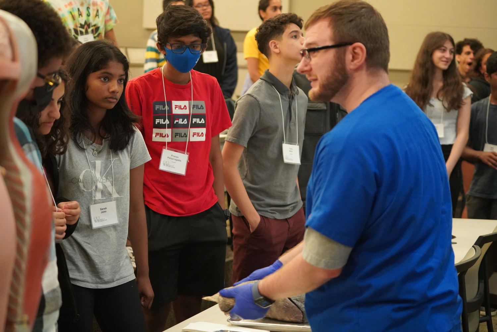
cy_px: 166
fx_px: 966
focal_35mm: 70
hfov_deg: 28.8
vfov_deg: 19.5
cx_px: 248
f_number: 4
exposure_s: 1/160
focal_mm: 70
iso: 10000
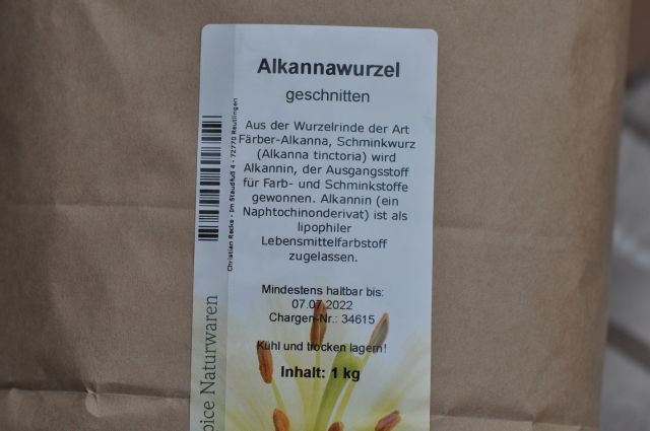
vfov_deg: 8.7
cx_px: 325
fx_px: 2840
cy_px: 216
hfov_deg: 13.1
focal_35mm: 158
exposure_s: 1/320
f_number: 4.5
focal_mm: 105
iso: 400
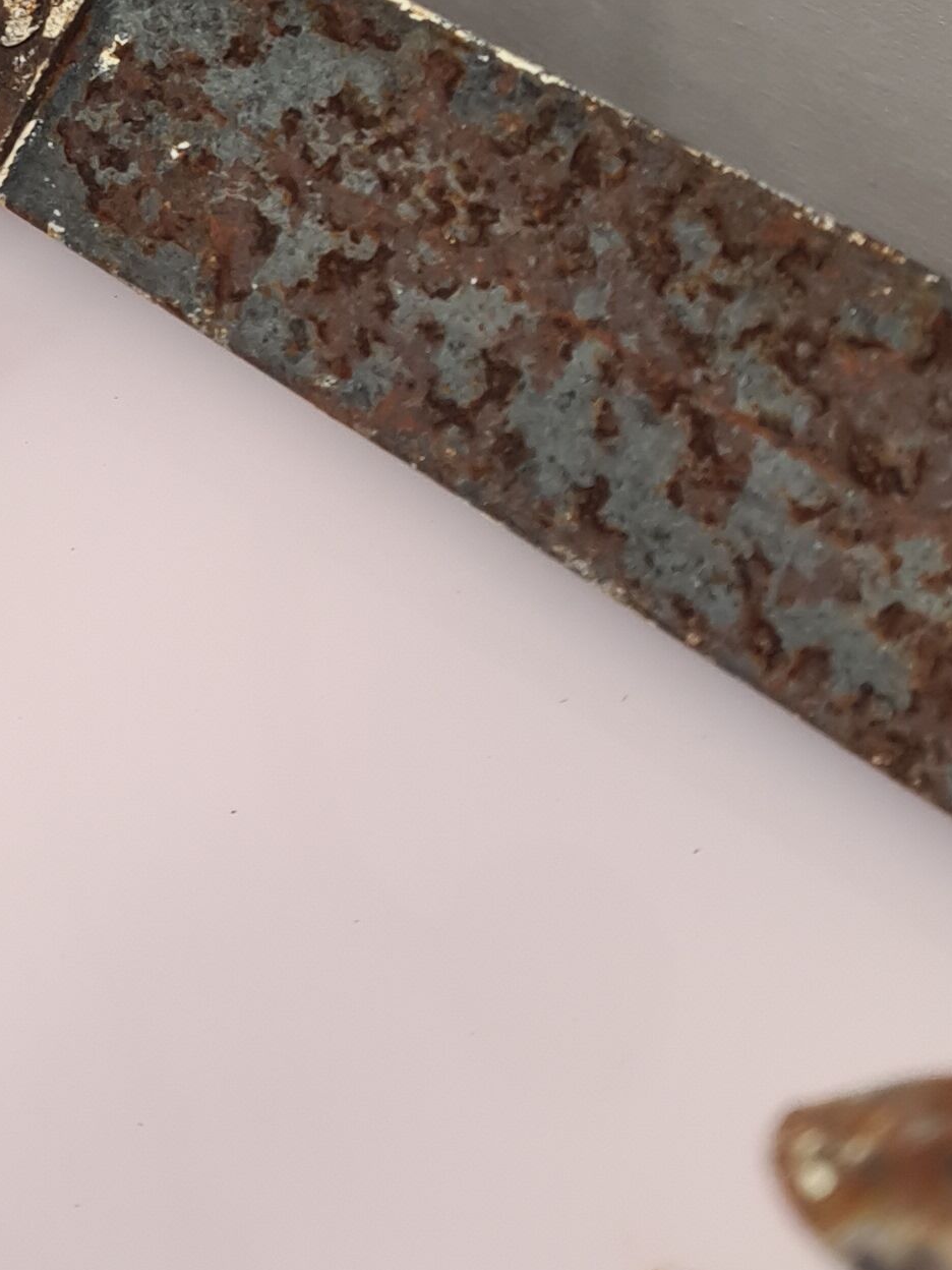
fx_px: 3080
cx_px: -226
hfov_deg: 16.7
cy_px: -441
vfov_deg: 20.9
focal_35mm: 84
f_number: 1.8
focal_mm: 5.4
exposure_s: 1/50
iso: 100
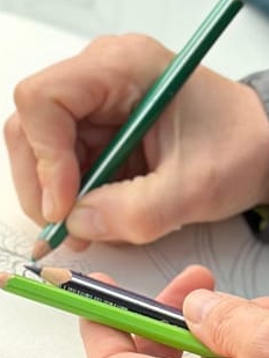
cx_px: 223
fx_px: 2413
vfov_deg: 8.3
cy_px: 509
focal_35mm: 233
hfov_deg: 6.4
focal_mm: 6.86
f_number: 1.78
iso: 80
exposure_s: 1/260
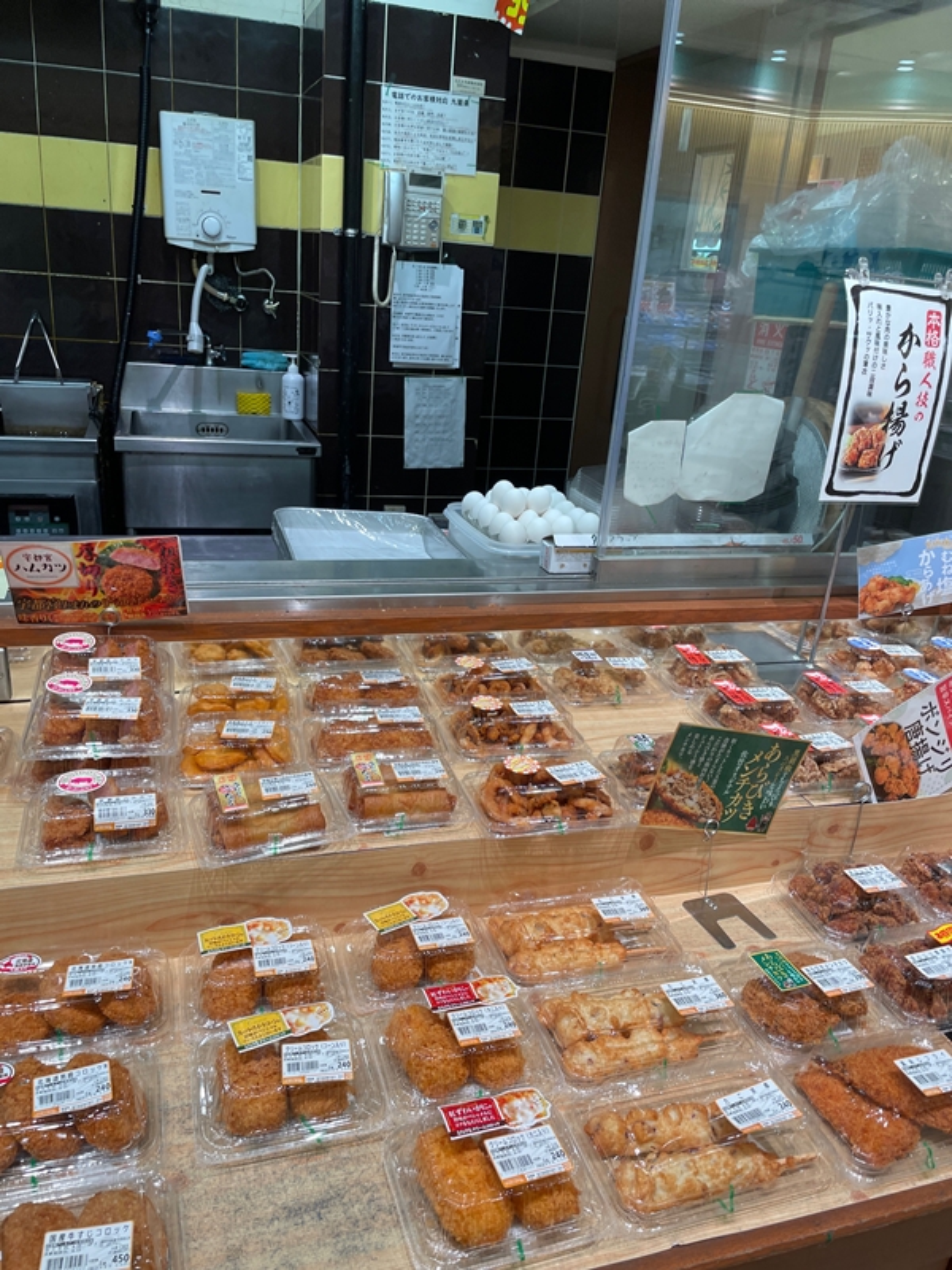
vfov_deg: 67.3
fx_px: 953
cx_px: 476
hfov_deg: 53.1
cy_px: 635
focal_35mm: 26
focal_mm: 4.2
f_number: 1.6
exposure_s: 1/120
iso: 40
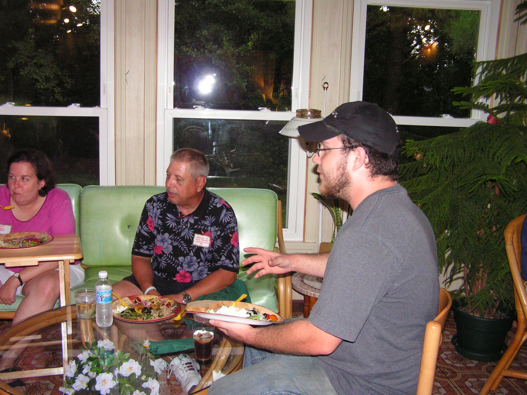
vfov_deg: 37.7
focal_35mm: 38
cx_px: 264
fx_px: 579
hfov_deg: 49.0
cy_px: 198
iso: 200
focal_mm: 6.3
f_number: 2.8
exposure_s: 1/40
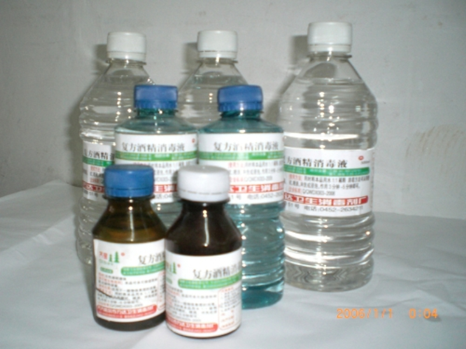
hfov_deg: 49.0
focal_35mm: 38
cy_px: 174
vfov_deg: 37.7
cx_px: 233
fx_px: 512
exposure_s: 1/30
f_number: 3.1
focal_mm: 6.3
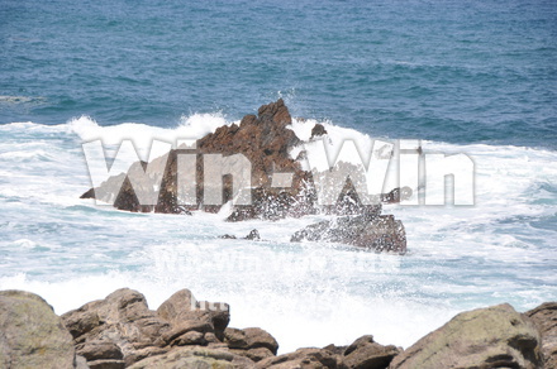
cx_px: 278
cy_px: 184
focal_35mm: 180
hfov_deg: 11.4
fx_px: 2781
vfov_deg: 7.6
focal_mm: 120
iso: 200
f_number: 7.1
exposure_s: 1/800
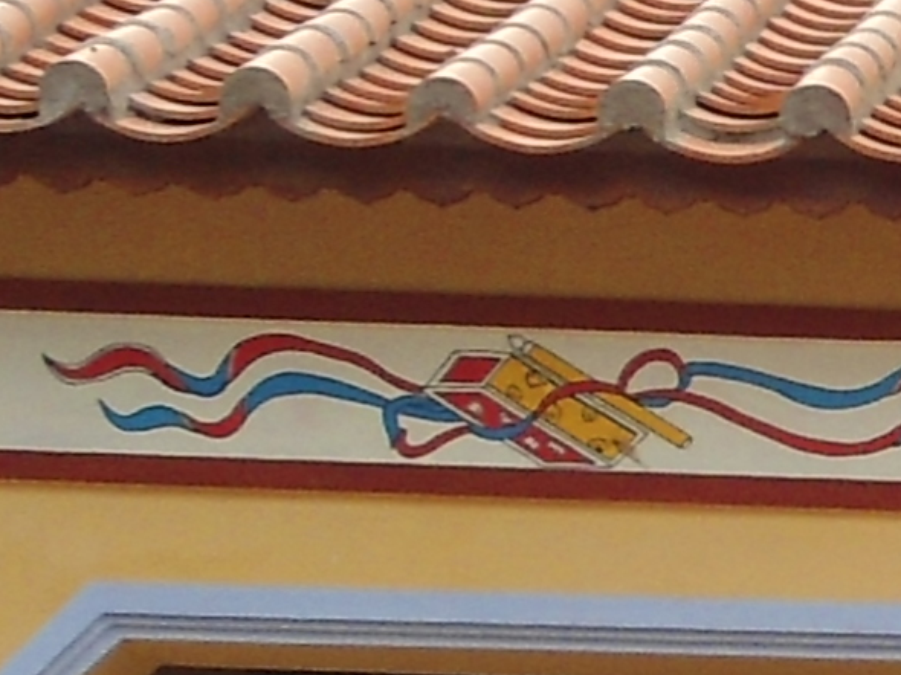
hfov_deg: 7.3
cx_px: 2336
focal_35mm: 251
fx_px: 6530
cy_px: 583
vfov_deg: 5.9
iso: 80
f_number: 3.2
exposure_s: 1/640
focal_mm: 6.7
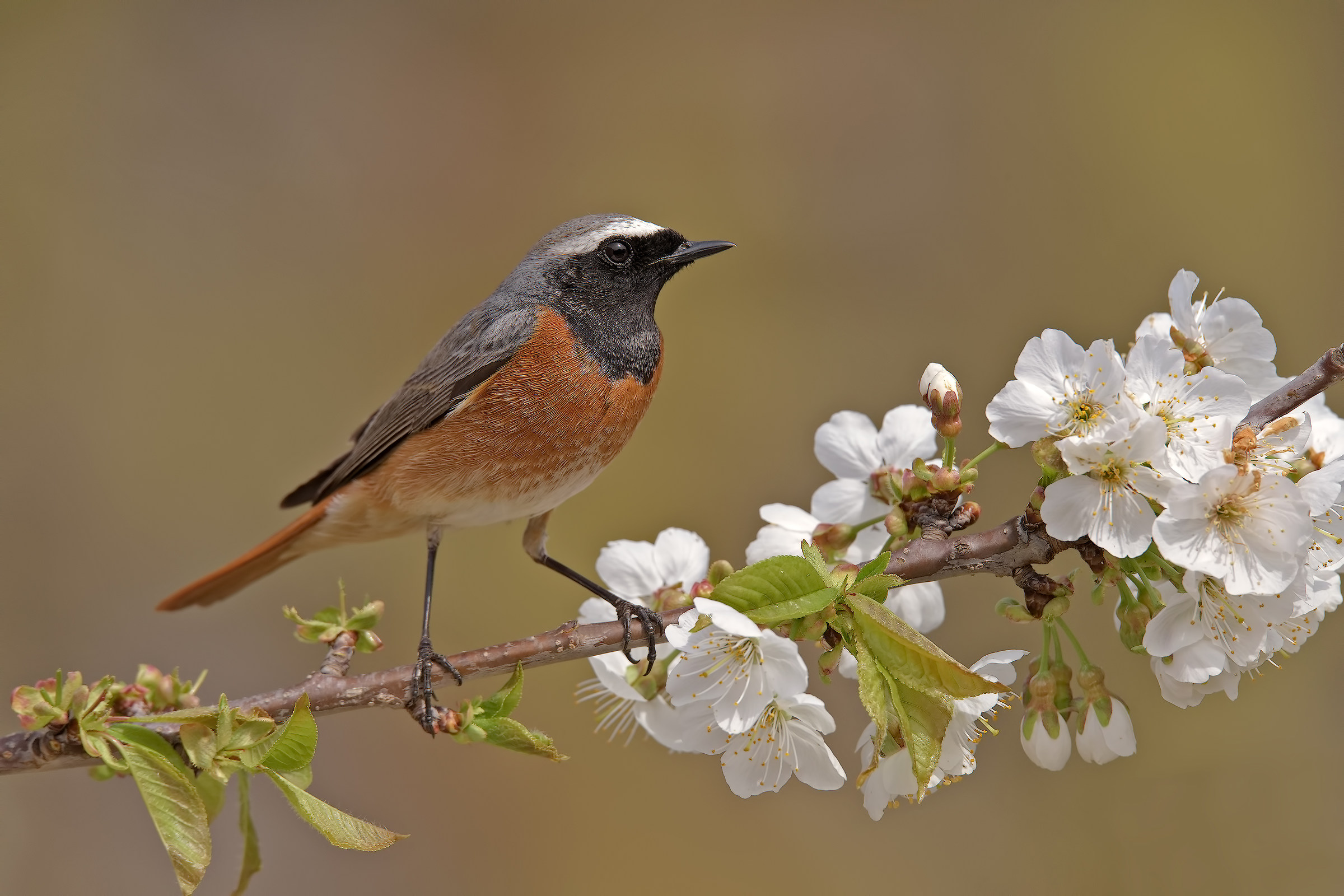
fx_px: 22398
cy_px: 448
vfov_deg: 2.3
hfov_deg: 3.4
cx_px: 672
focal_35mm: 600
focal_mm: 600
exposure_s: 1/1250
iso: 900
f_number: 10
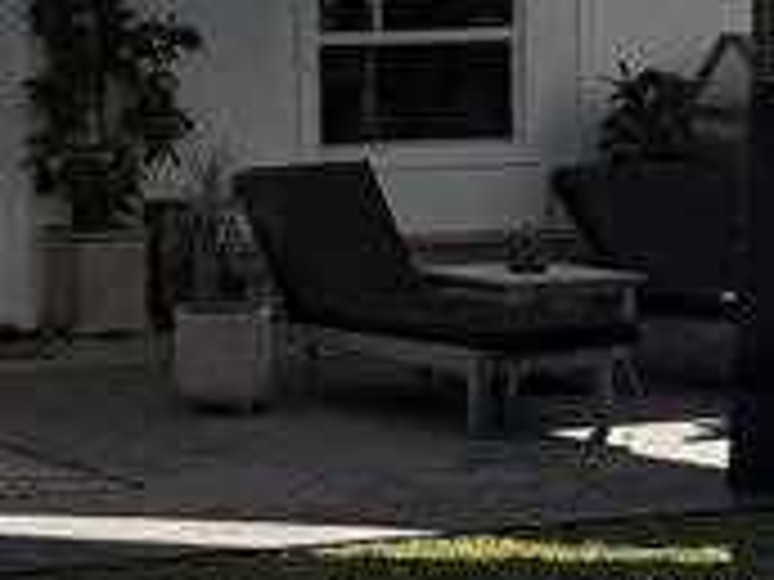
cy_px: 108
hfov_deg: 13.2
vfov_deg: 10.3
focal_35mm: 143
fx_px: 3197
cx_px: -324
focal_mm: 6.76
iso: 125
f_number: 1.78
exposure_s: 1/4975
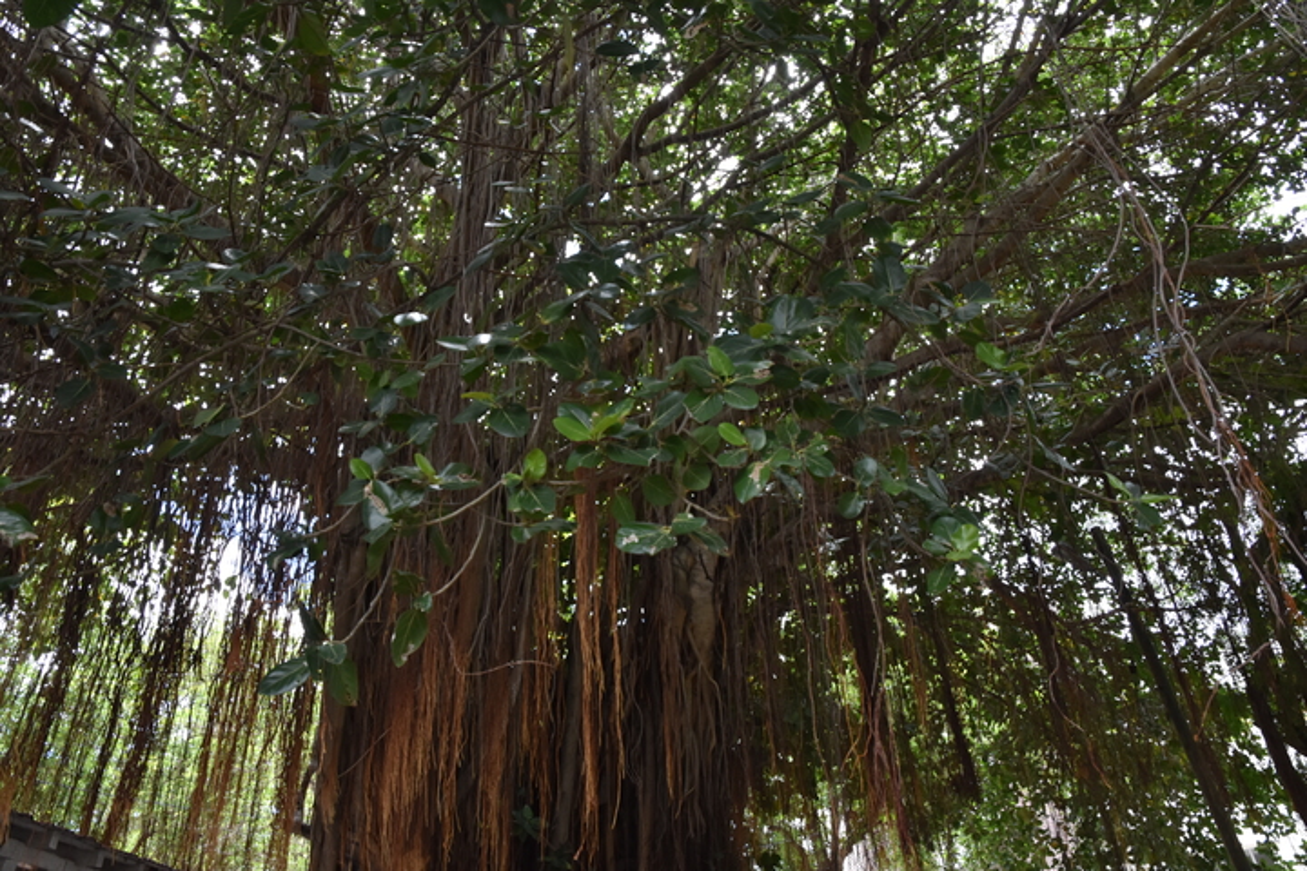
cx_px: 654
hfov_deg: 73.7
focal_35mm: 24
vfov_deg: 53.1
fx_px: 871
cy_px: 436
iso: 800
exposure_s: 1/200
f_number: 7.1
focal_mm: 16
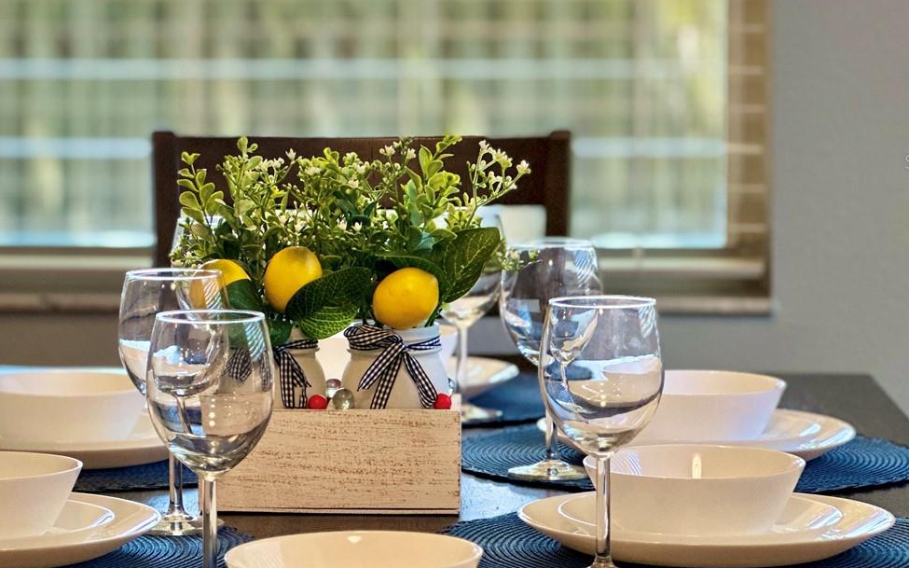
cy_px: 161
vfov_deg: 9.8
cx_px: 247
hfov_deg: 15.5
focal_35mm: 134
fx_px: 3319
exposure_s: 1/40
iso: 125
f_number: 2.8
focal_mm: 9
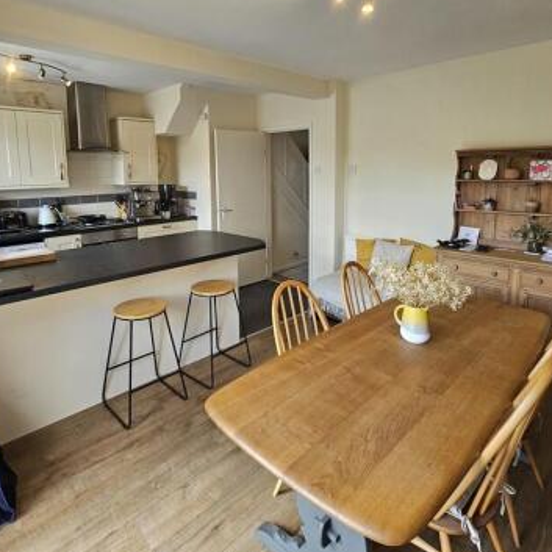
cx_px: 267
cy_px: 217
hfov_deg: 77.7
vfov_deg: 76.7
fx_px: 343
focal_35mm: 19
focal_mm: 2.2
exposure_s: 1/50
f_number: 2.2
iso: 80
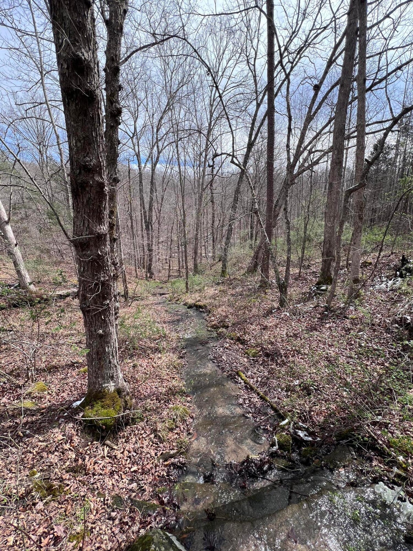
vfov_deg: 106.2
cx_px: 206
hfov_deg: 89.9
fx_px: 207
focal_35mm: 13
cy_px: 276
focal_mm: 1.57
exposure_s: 1/595
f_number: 1.8
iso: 32
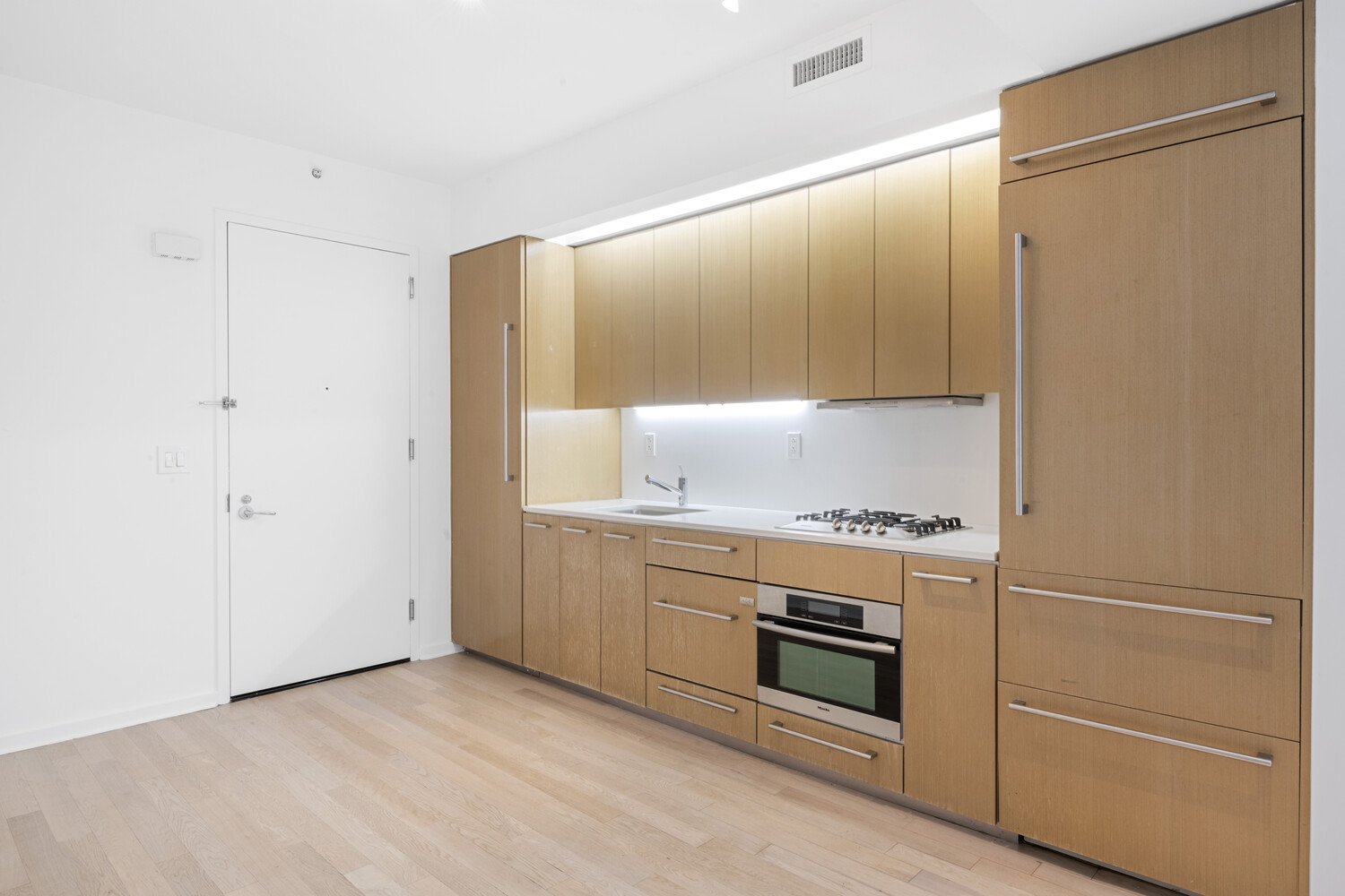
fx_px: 747
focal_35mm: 20
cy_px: 448
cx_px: 672
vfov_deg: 61.9
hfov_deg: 84.0
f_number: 14
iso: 200
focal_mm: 20
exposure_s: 1.3
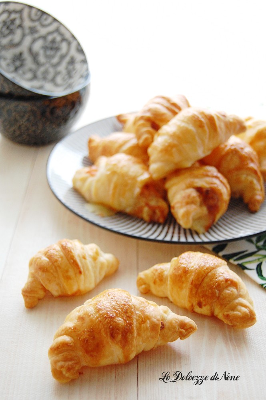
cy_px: 200
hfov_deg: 23.7
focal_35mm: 57
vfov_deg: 35.1
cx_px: 133
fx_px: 633
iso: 800
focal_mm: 38
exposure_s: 1/20
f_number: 5
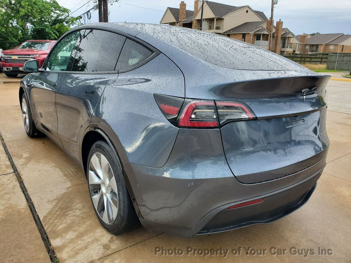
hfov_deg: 67.3
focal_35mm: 26
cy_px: 132
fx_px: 264
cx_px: 176
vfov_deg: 53.1
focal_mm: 4.3
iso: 50
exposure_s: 1/159
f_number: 2.4
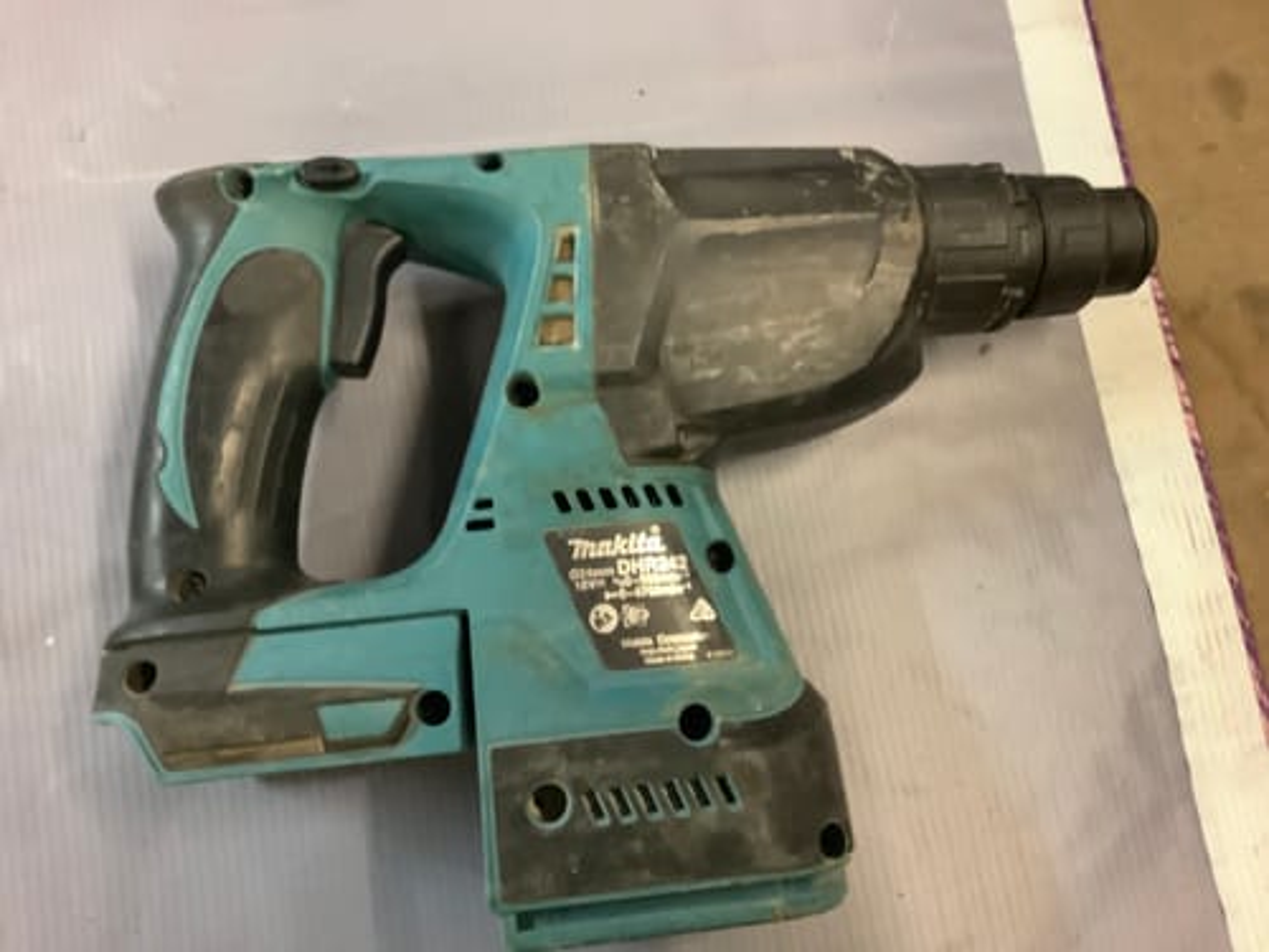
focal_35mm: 31
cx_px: 634
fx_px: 1136
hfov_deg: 58.4
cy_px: 476
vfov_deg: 45.4
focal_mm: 3.3
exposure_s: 1/25
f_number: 2.4
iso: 400
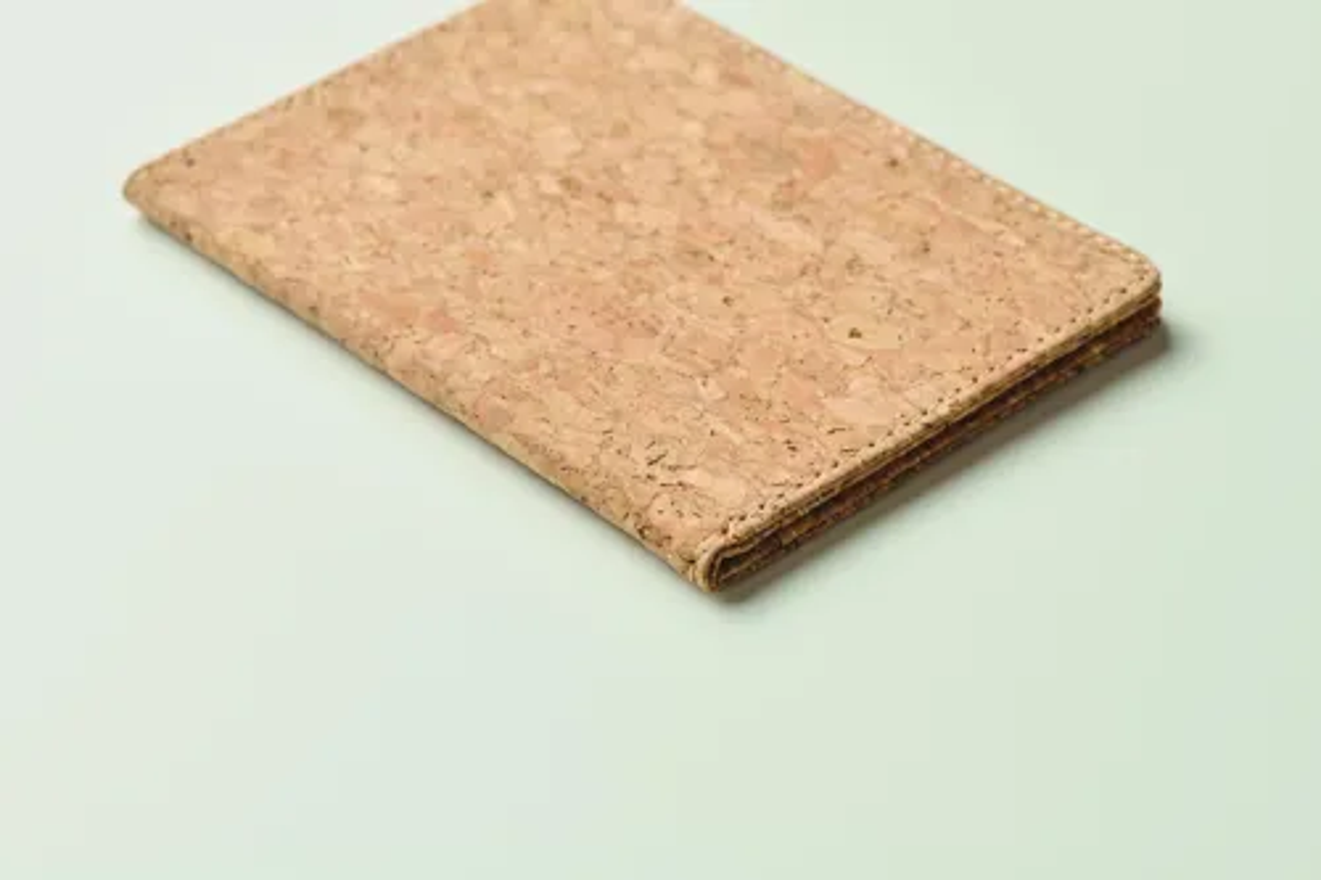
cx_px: 660
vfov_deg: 13.0
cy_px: 440
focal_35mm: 105
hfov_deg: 19.5
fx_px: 3851
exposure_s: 1/125
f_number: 14
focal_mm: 105
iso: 100
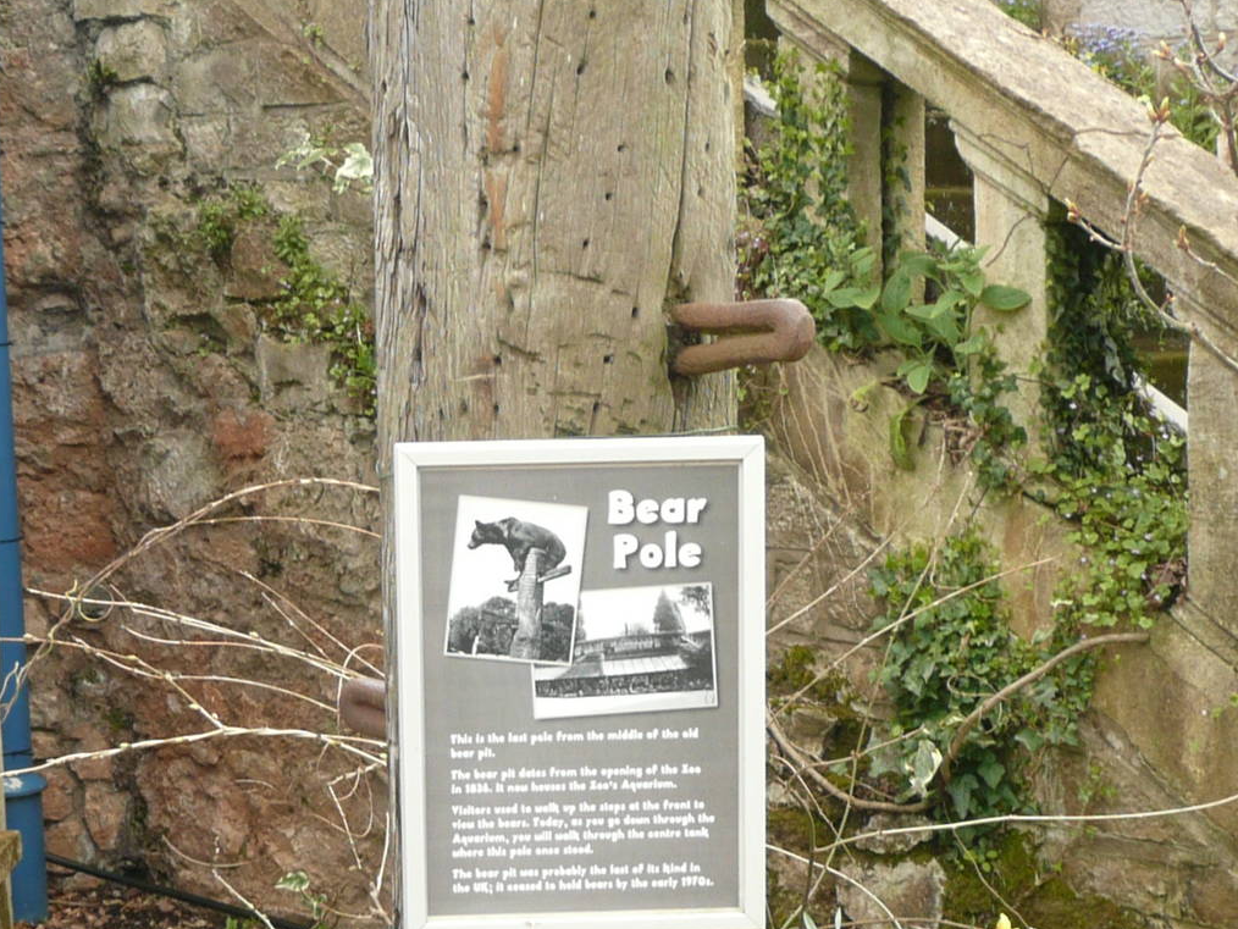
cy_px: 669
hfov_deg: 27.3
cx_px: 496
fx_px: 2540
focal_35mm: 71
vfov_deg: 20.6
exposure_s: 1/100
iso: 100
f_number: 3.4
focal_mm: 4.9
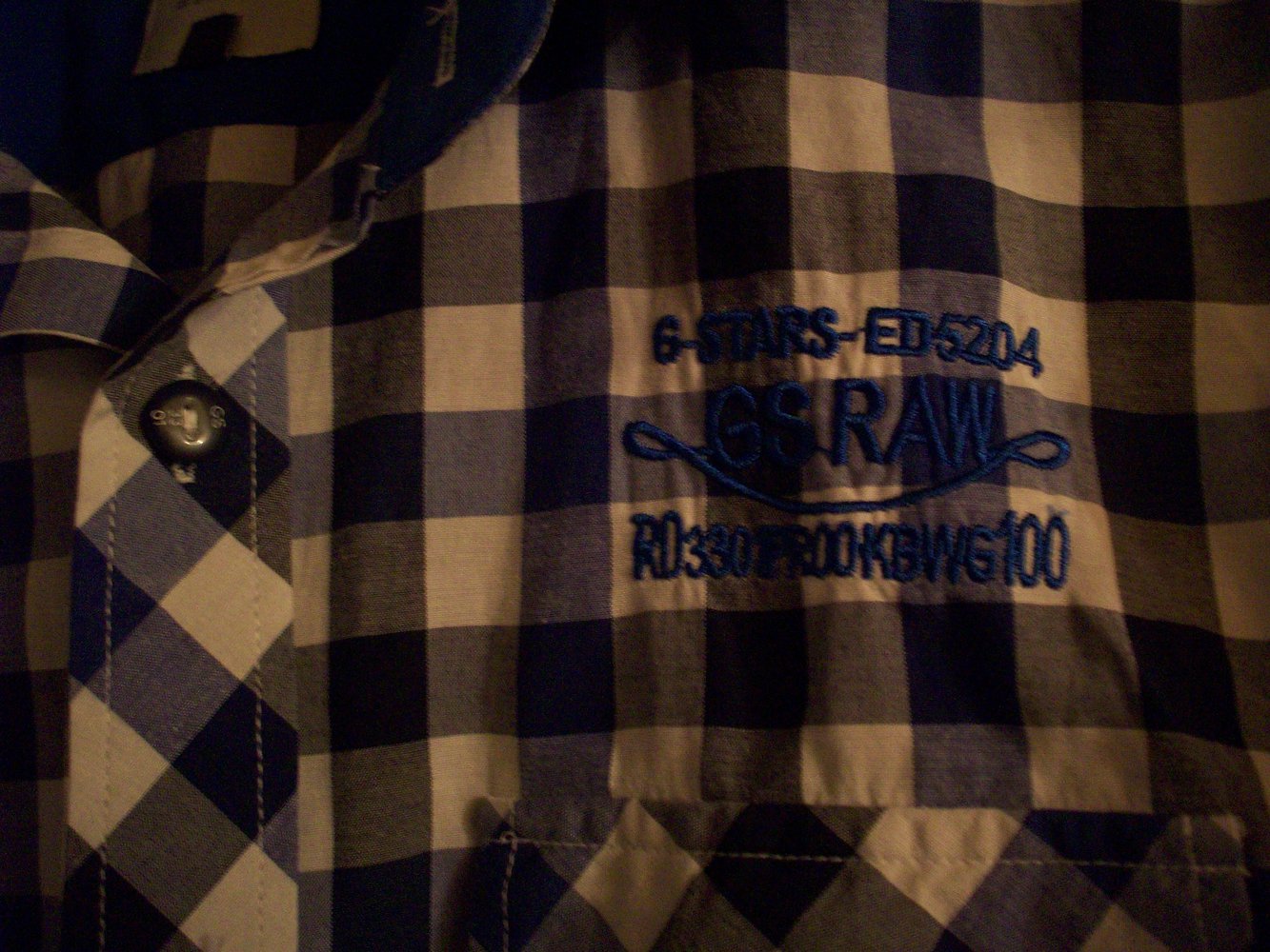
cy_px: 476
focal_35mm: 37
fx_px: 1358
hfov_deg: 50.1
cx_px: 635
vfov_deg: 38.7
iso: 200
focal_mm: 6.2
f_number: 2.8
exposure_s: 1/8
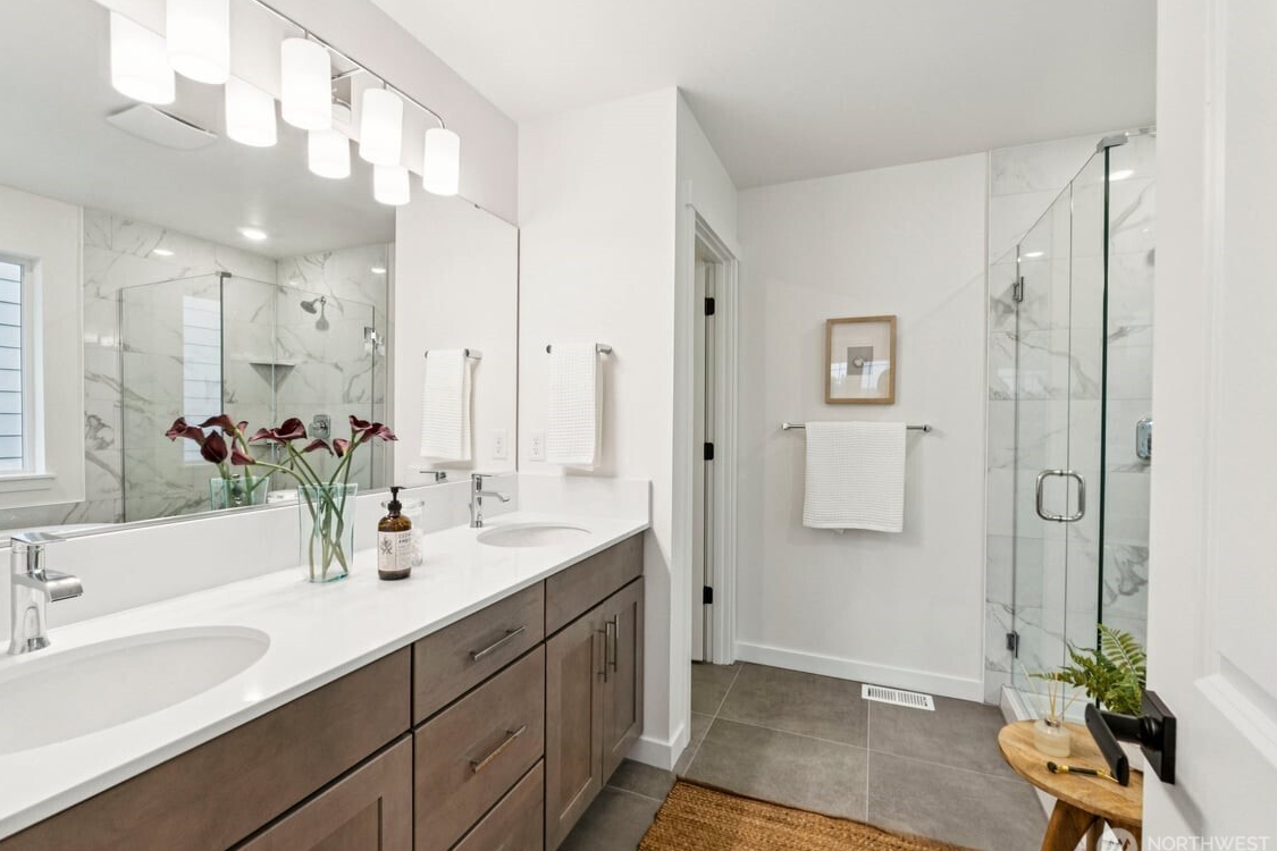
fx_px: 568
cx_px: 621
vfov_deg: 73.7
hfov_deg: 96.7
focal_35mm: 16
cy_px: 429
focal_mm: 10
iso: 250
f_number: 9
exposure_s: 1/15
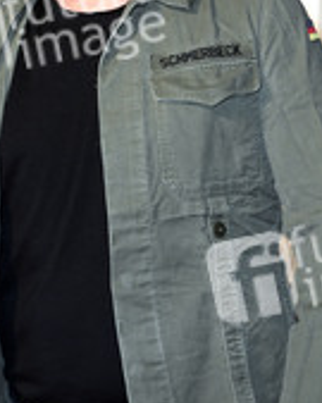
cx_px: 112
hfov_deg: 8.2
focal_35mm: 189
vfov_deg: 10.2
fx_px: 2253
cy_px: 148
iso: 500
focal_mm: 85
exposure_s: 1/250
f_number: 5
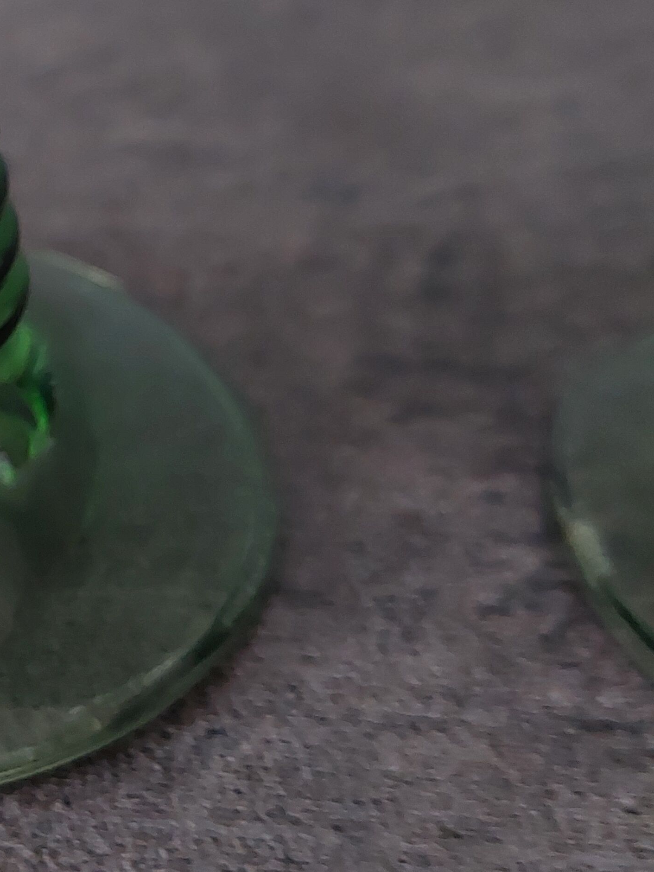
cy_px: 211
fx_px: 1486
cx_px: -147
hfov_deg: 22.7
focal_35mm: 59
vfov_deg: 32.1
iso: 640
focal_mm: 5.23
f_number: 1.8
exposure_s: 1/24
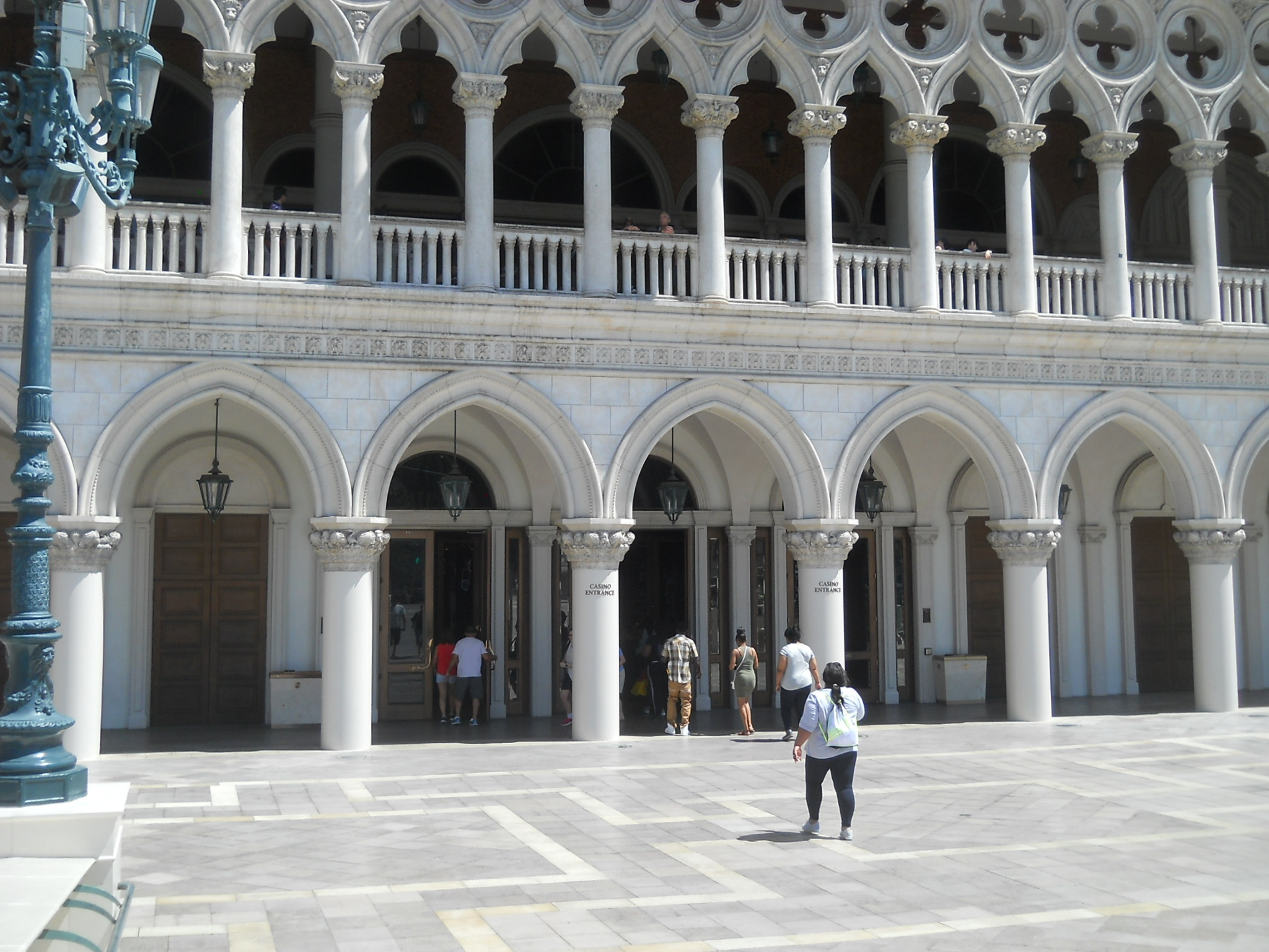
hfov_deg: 45.8
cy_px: 476
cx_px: 634
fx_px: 1503
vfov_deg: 35.1
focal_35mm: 41
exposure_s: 1/250
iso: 80
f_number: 5.5
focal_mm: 6.72
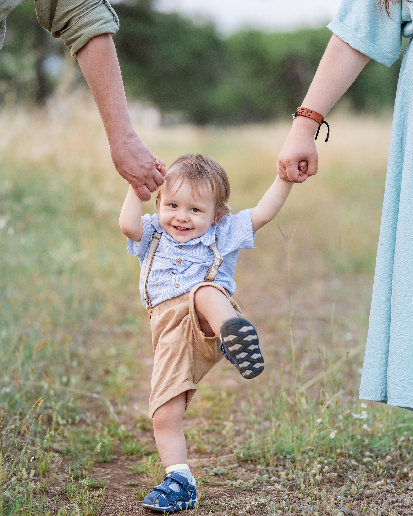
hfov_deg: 16.0
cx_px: 207
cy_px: 223
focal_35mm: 96
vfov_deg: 19.9
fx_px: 1467
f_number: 2
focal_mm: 85
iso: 400
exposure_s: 1/320
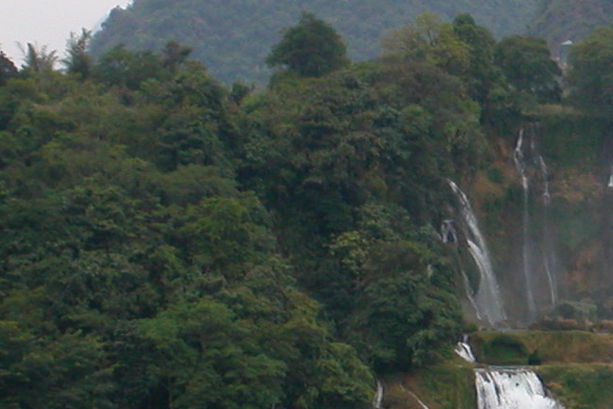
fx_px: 4308
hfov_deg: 8.1
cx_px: 652
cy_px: 191
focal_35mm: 253
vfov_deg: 5.4
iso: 100
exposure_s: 1/121
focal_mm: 14.9
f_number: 4.6
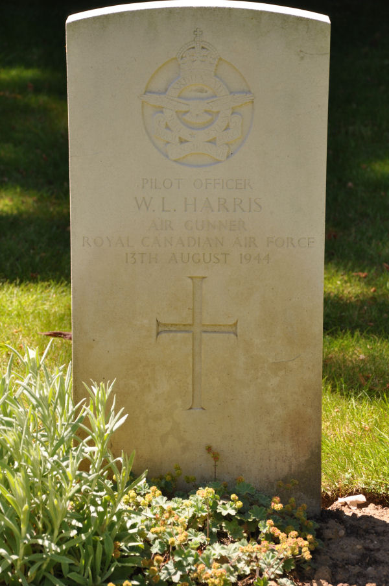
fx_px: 2242
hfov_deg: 9.9
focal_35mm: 138
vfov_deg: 14.9
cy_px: 293
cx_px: 194
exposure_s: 1/200
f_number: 7.1
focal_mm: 92
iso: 200
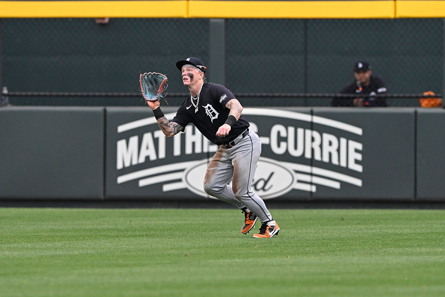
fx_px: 4945
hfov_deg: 5.2
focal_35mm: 400
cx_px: 222
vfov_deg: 3.4
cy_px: 148
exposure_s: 1/2000
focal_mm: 400
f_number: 4
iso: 2000
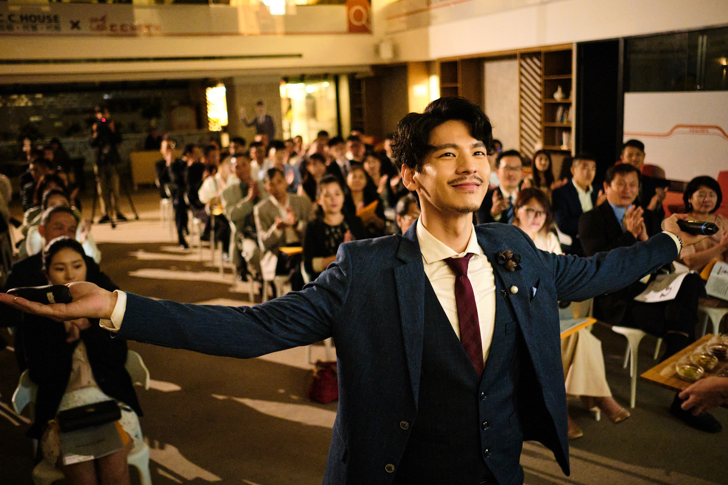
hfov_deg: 54.4
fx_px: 708
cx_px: 364
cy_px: 242
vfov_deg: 37.8
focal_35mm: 35
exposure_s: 1/125
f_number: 2
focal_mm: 23
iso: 5000
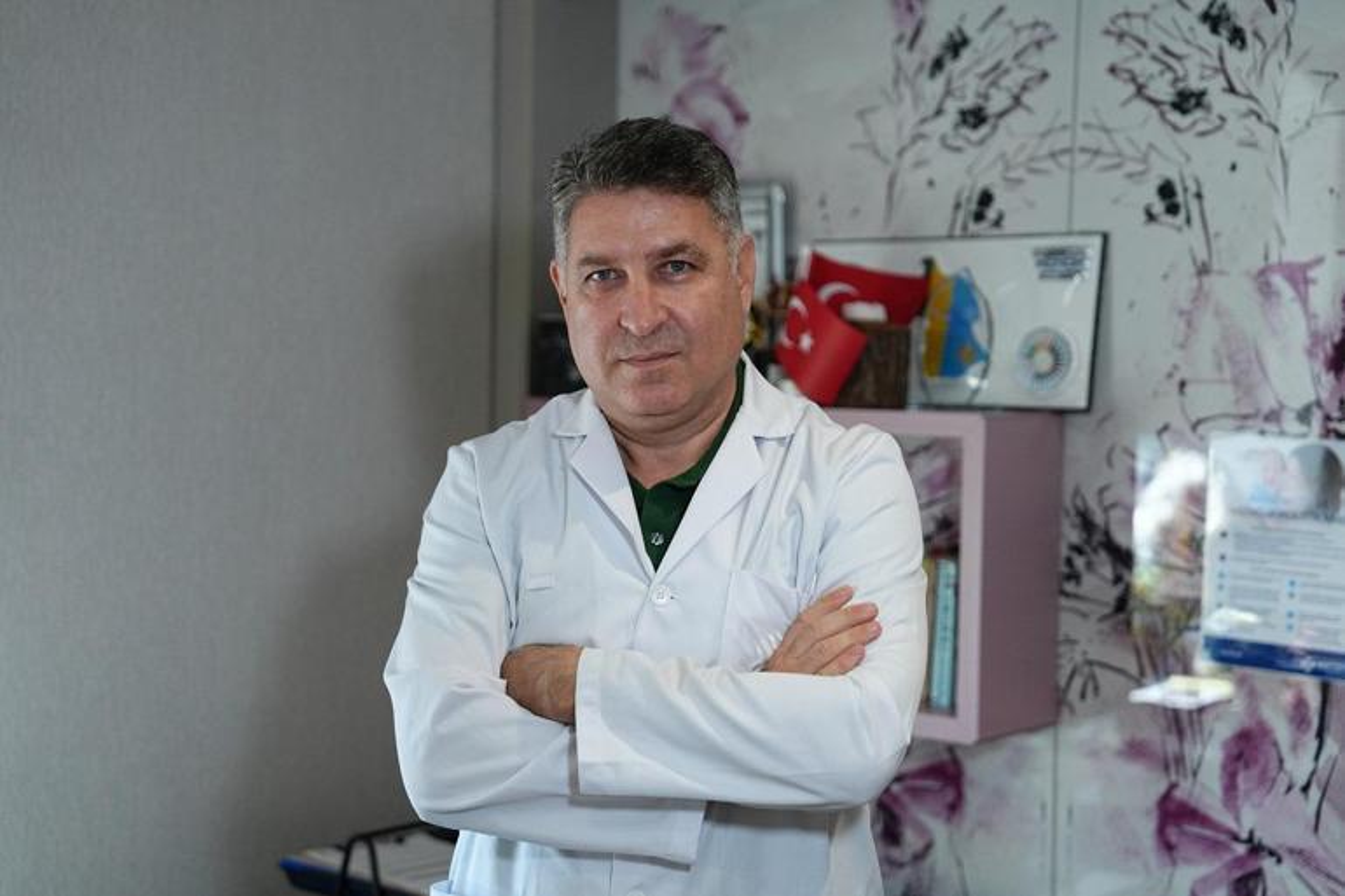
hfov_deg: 34.5
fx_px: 2166
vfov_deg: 23.4
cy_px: 448
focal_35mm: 58
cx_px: 672
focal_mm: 58
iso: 2500
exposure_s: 1/640
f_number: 2.8
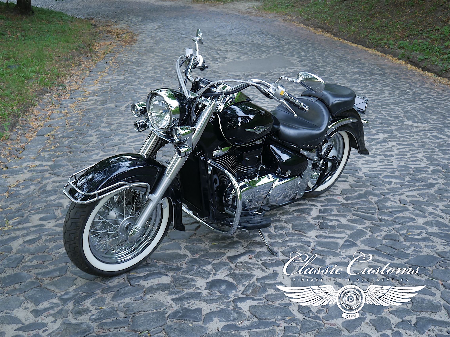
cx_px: 225
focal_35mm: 40
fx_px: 520
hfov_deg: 46.8
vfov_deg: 36.0
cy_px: 168
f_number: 4.5
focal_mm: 20
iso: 400
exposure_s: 1/10
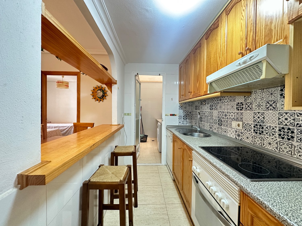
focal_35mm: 14
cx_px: 151
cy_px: 113
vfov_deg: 85.7
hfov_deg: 102.1
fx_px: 122
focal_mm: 2.22
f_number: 2.2
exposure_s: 1/50
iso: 500
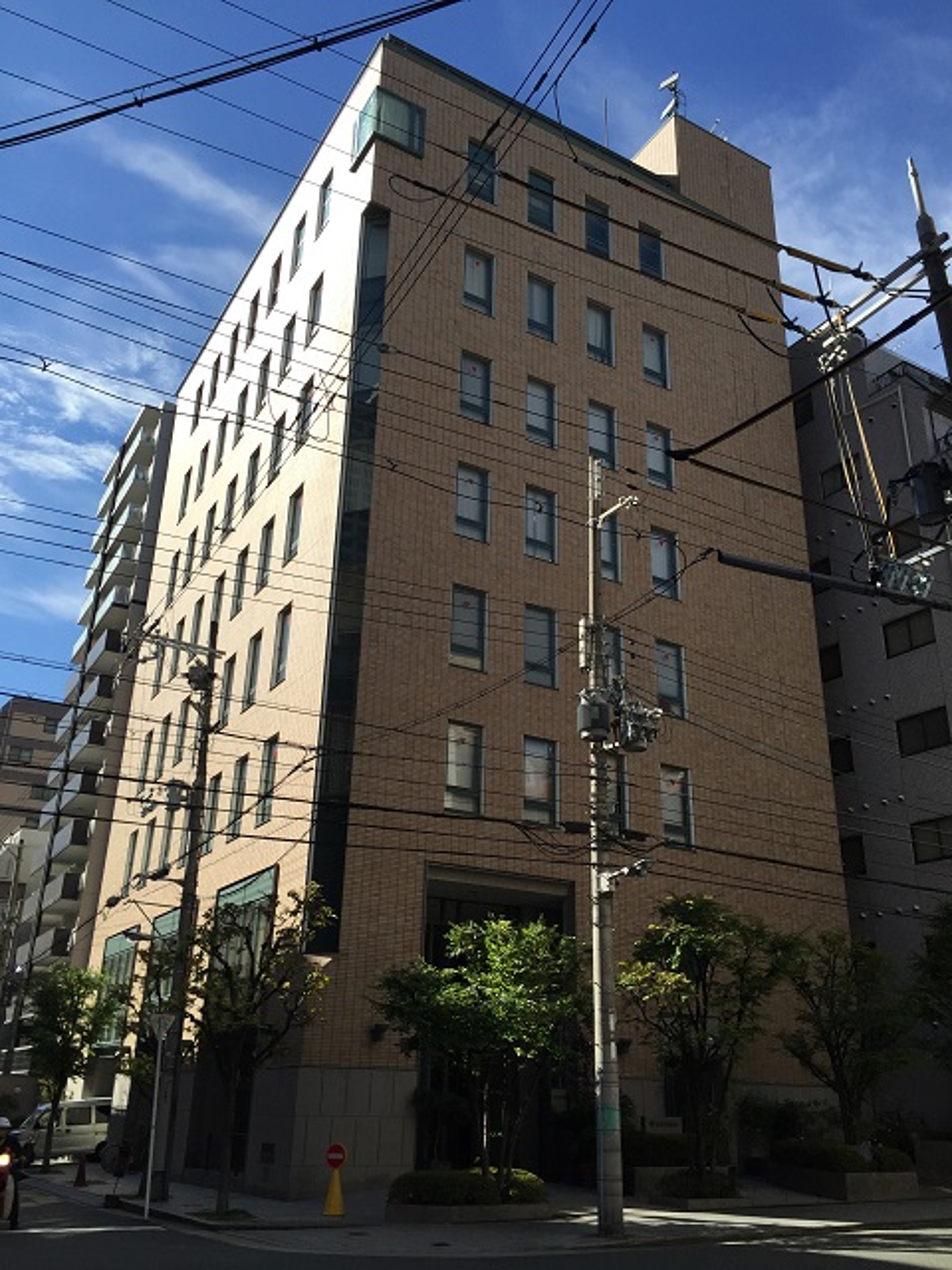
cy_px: 635
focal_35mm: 29
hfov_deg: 48.2
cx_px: 476
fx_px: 1063
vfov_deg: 61.7
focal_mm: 4.15
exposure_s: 1/1883
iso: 32
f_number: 2.2
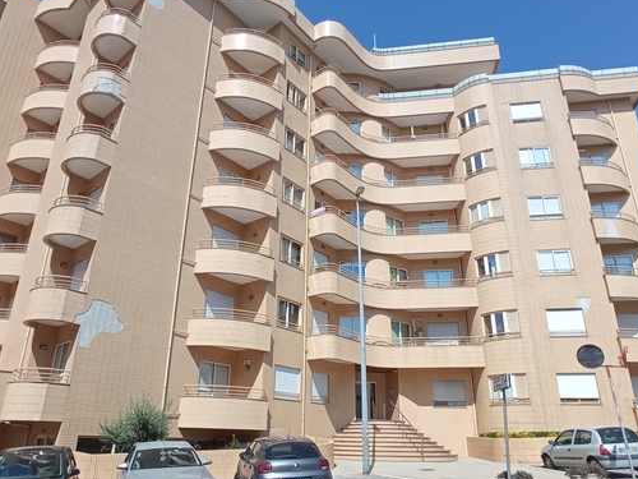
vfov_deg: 56.7
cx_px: 305
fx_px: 442
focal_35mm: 24
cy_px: 266
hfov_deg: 71.6
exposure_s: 1/1488
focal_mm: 1.65
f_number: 2.2
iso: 113
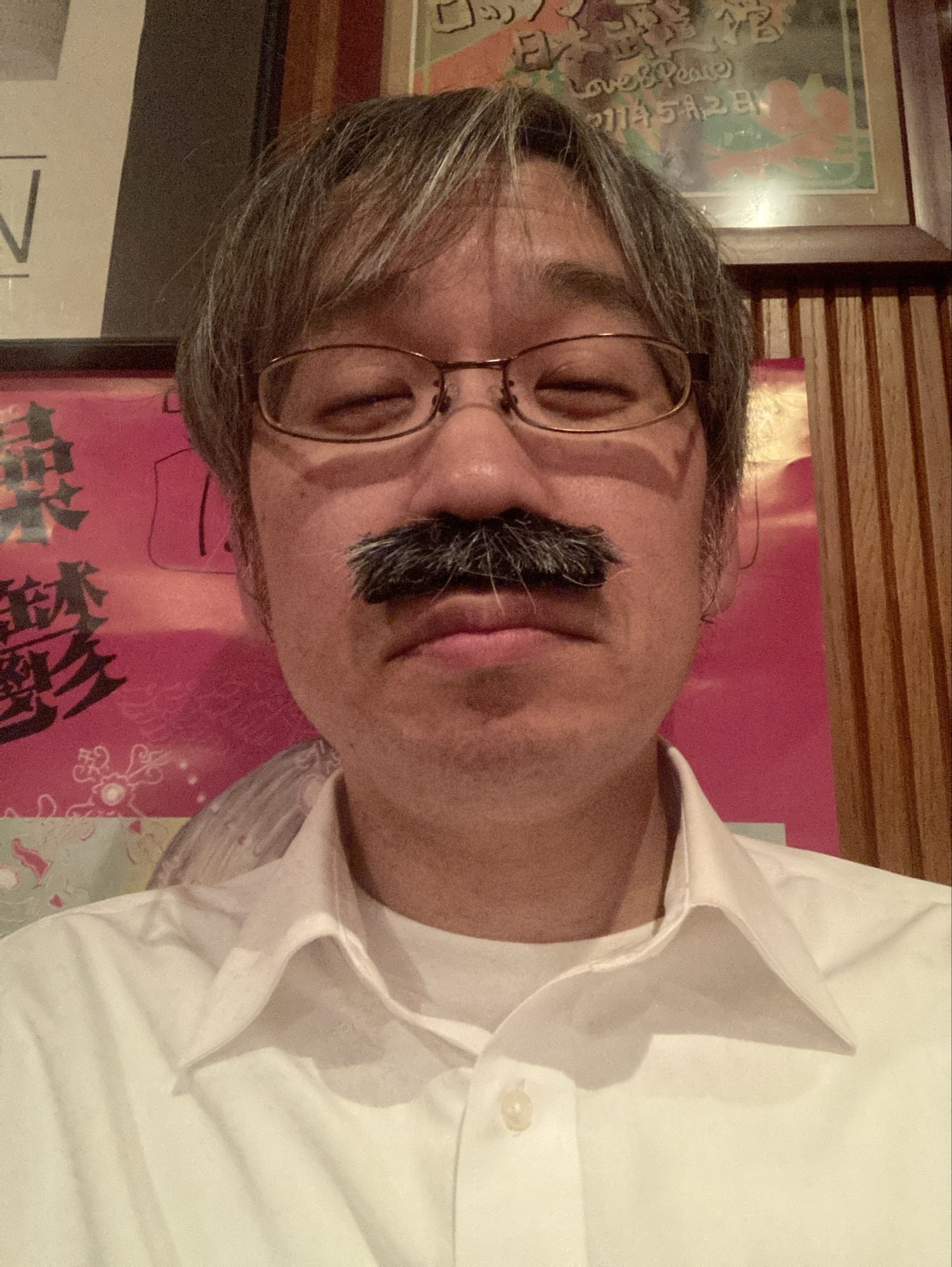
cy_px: 634
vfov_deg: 56.8
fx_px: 1172
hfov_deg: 44.2
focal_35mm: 32
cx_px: 476
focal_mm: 2.87
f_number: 2.2
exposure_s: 1/17
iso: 640
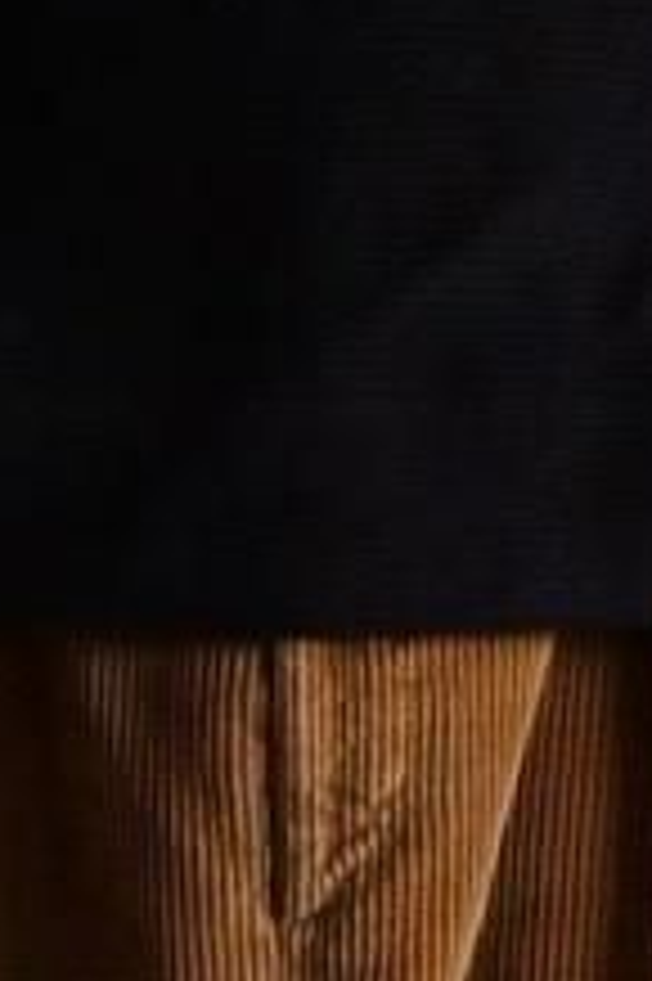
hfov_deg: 3.0
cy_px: 1602
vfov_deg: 4.4
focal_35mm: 464
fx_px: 12624
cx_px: 139
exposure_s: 1/30
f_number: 3.9
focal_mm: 38
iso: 3200
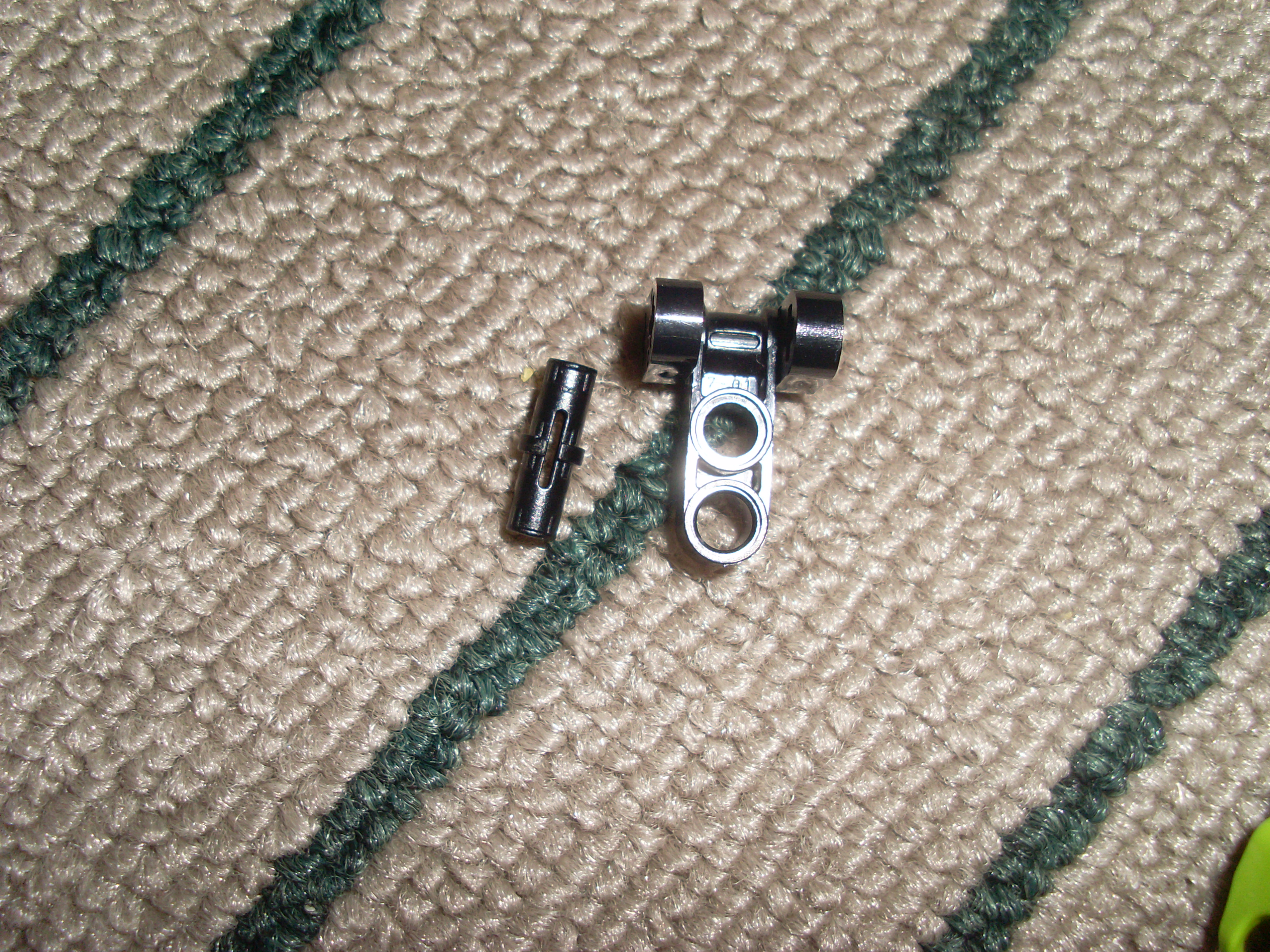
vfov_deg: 37.7
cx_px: 635
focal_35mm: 38
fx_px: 1394
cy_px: 476
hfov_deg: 49.0
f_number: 7.7
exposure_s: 1/45
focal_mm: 6.3
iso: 100
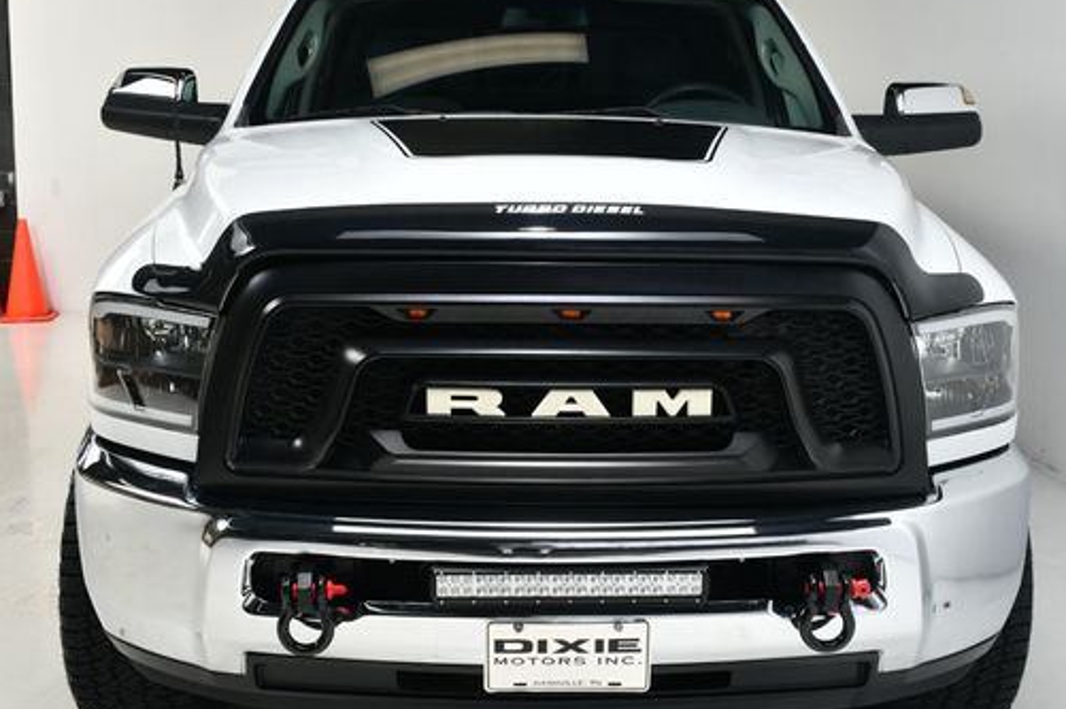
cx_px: 540
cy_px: 321
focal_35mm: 46
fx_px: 1361
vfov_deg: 29.2
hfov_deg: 42.8
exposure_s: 1/160
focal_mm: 24
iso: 100
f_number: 11
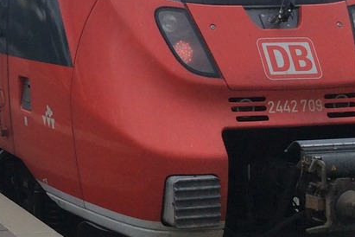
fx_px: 996
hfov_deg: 19.3
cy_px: -37
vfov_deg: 13.2
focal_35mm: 101
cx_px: -48
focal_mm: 3.3
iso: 32
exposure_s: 1/279
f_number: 2.4
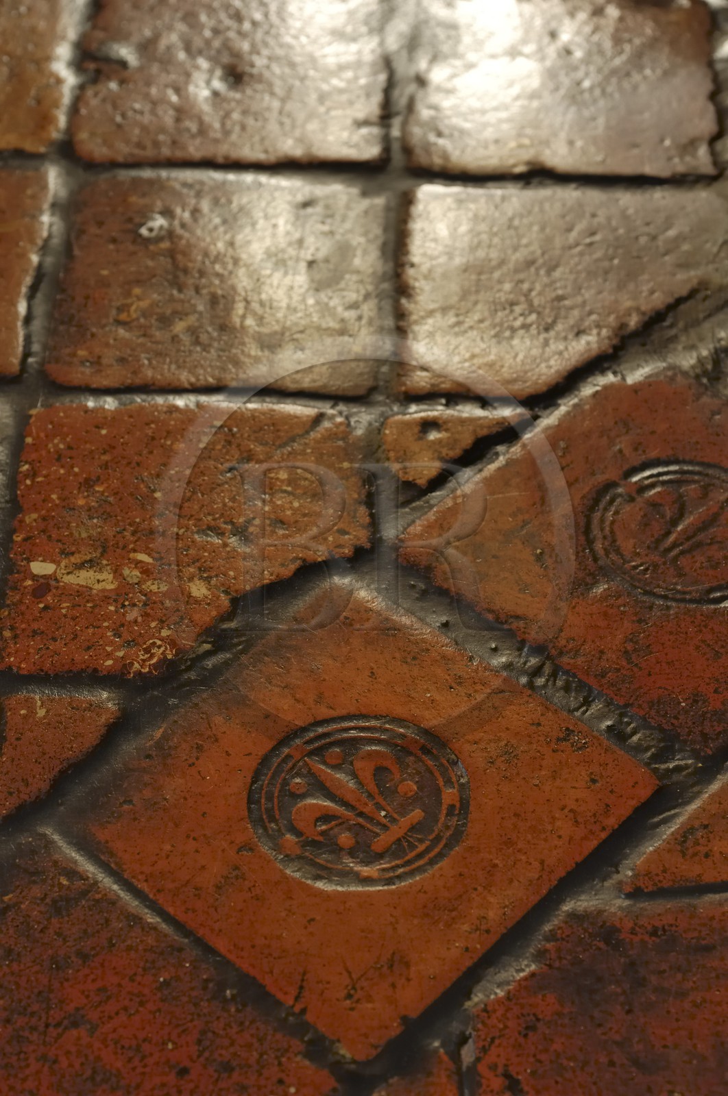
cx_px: 364
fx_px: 2556
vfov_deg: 24.2
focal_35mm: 84
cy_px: 548
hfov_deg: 16.2
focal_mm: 56
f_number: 7.1
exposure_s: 1/4
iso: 100
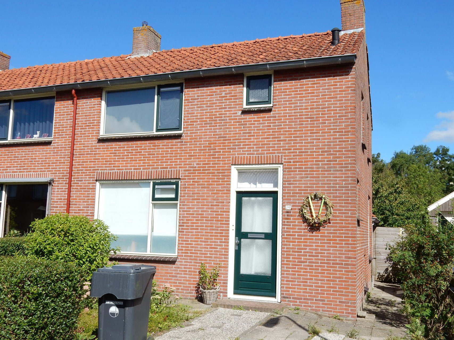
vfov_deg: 39.7
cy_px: 170
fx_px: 472
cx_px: 227
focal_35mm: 36
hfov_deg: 51.4
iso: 125
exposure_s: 1/1600
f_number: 4
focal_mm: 6.4
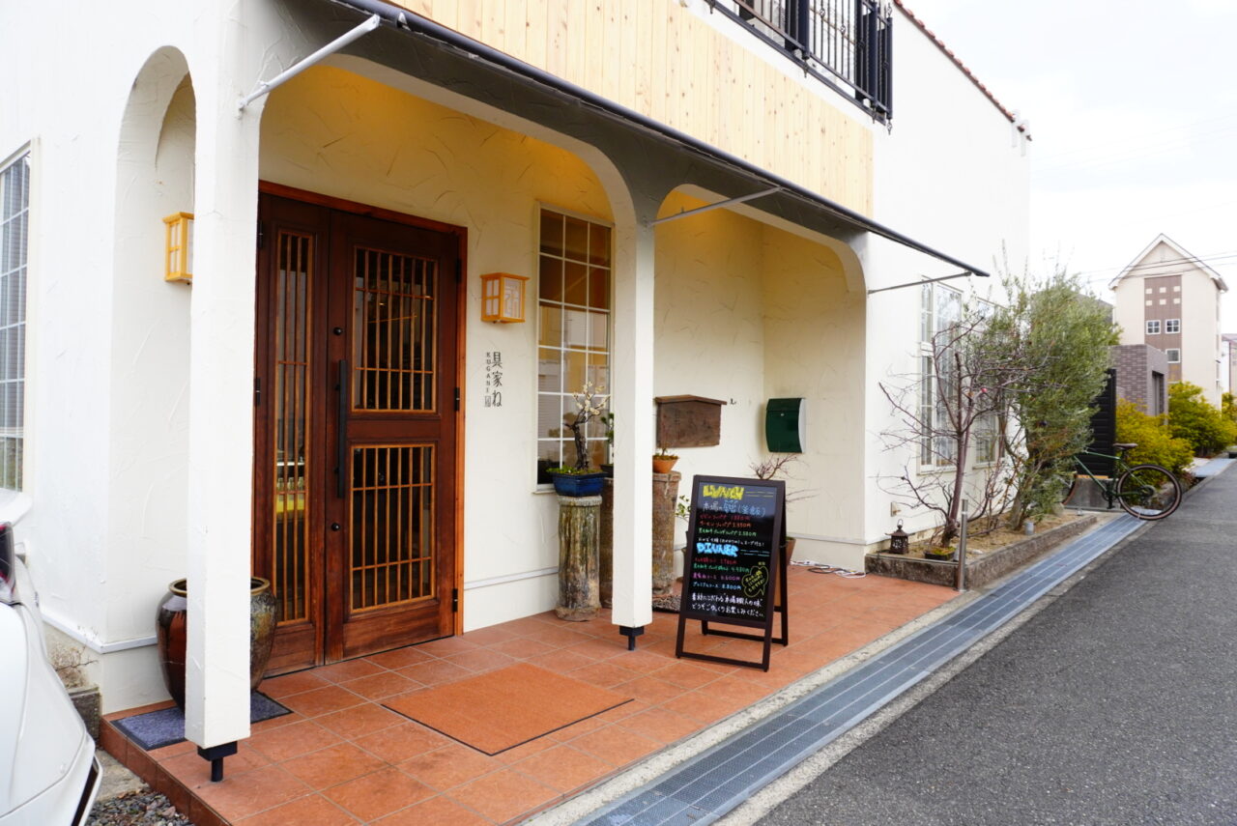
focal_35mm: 24
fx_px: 825
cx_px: 618
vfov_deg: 53.2
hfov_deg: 73.7
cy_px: 413
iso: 400
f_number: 5.6
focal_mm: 16
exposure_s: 1/200
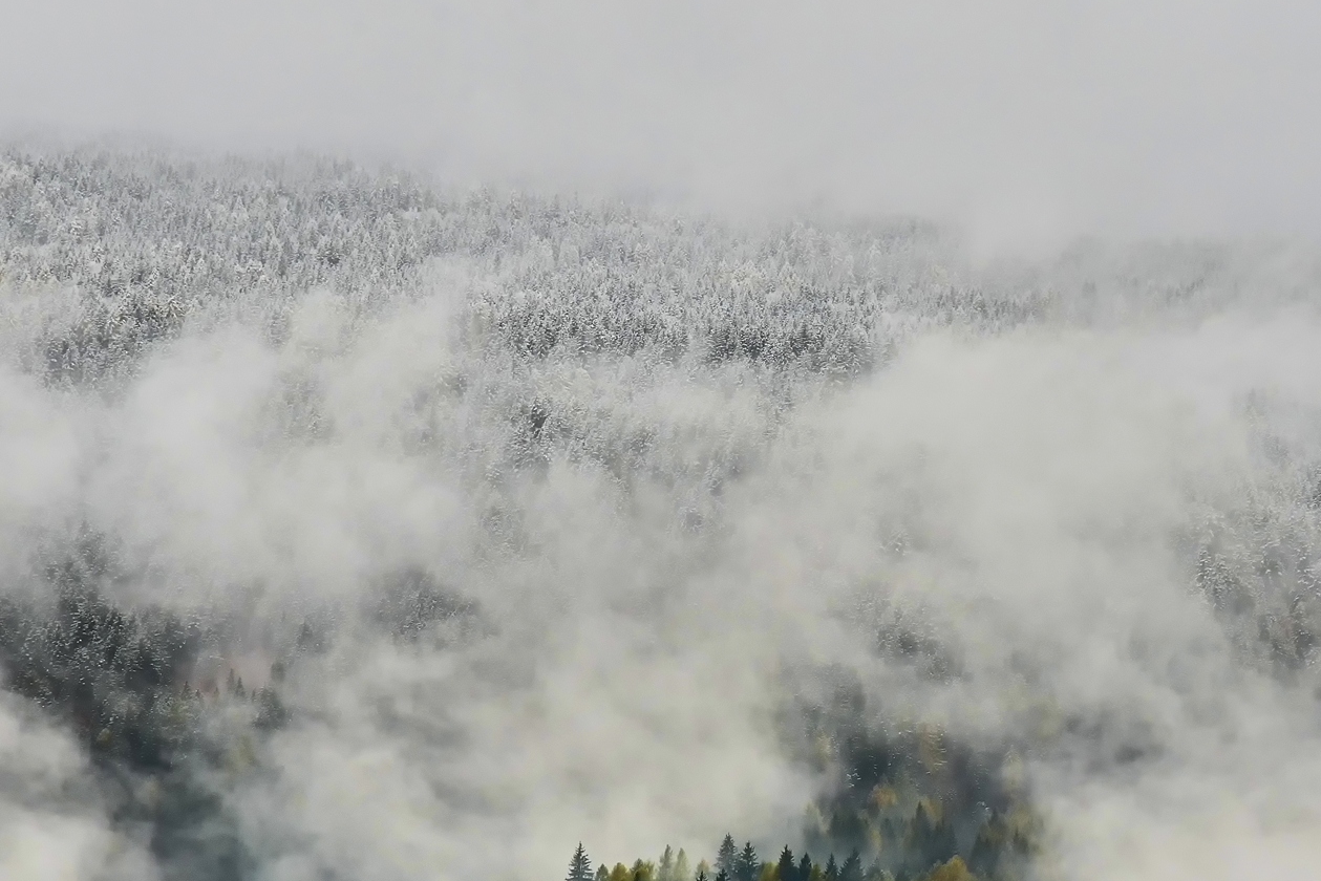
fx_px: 6716
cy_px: 626
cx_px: 856
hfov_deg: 11.2
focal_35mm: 183
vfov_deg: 7.5
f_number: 8
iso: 250
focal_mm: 120
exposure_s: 1/640
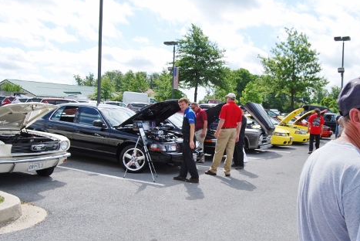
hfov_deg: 51.6
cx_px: 209
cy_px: 133
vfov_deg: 36.0
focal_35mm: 37
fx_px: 370
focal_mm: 18
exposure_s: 1/250
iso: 100
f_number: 8
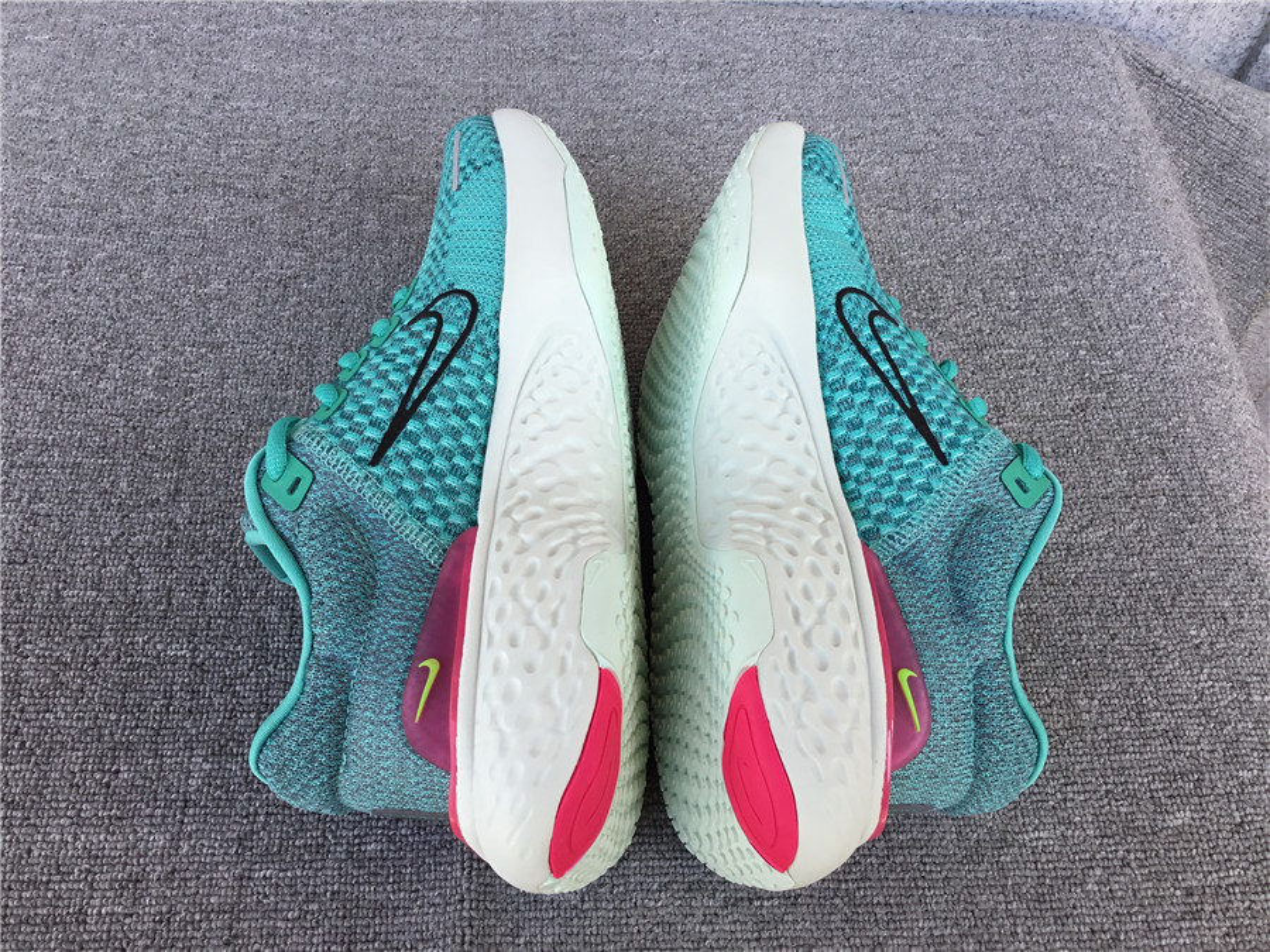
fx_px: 1137
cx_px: 635
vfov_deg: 45.4
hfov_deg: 58.4
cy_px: 476
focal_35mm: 31
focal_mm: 3.3
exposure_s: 1/203
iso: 25
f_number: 2.4
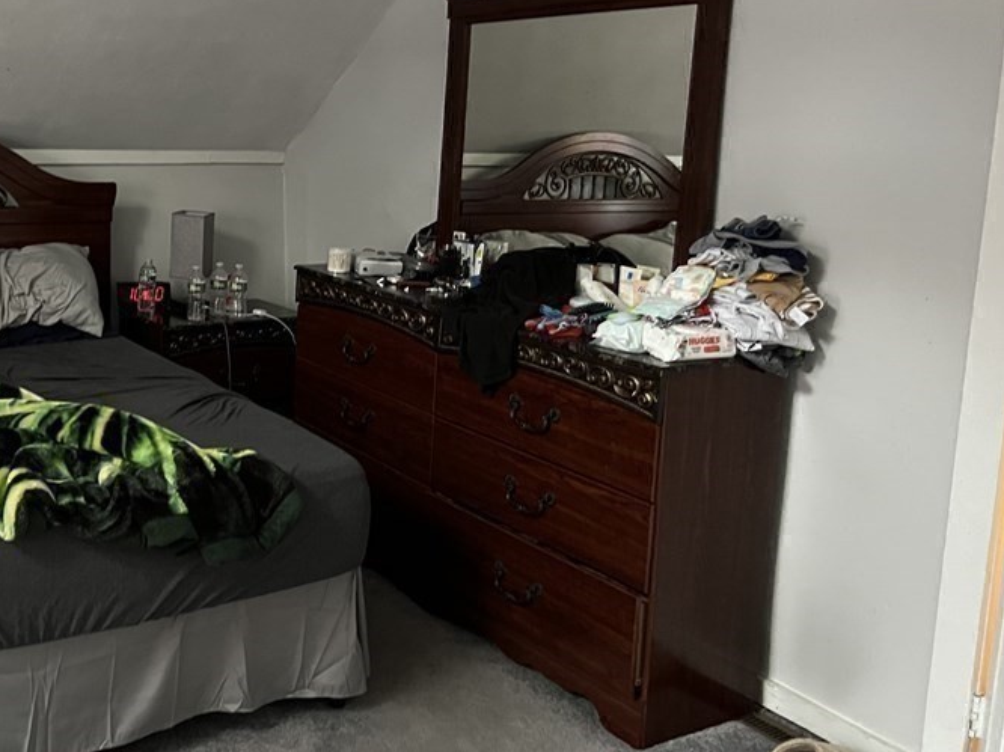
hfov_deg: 45.0
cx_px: 237
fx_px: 1160
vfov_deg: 35.8
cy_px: 294
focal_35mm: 40
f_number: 1.5
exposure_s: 1/30
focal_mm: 5.7
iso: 640
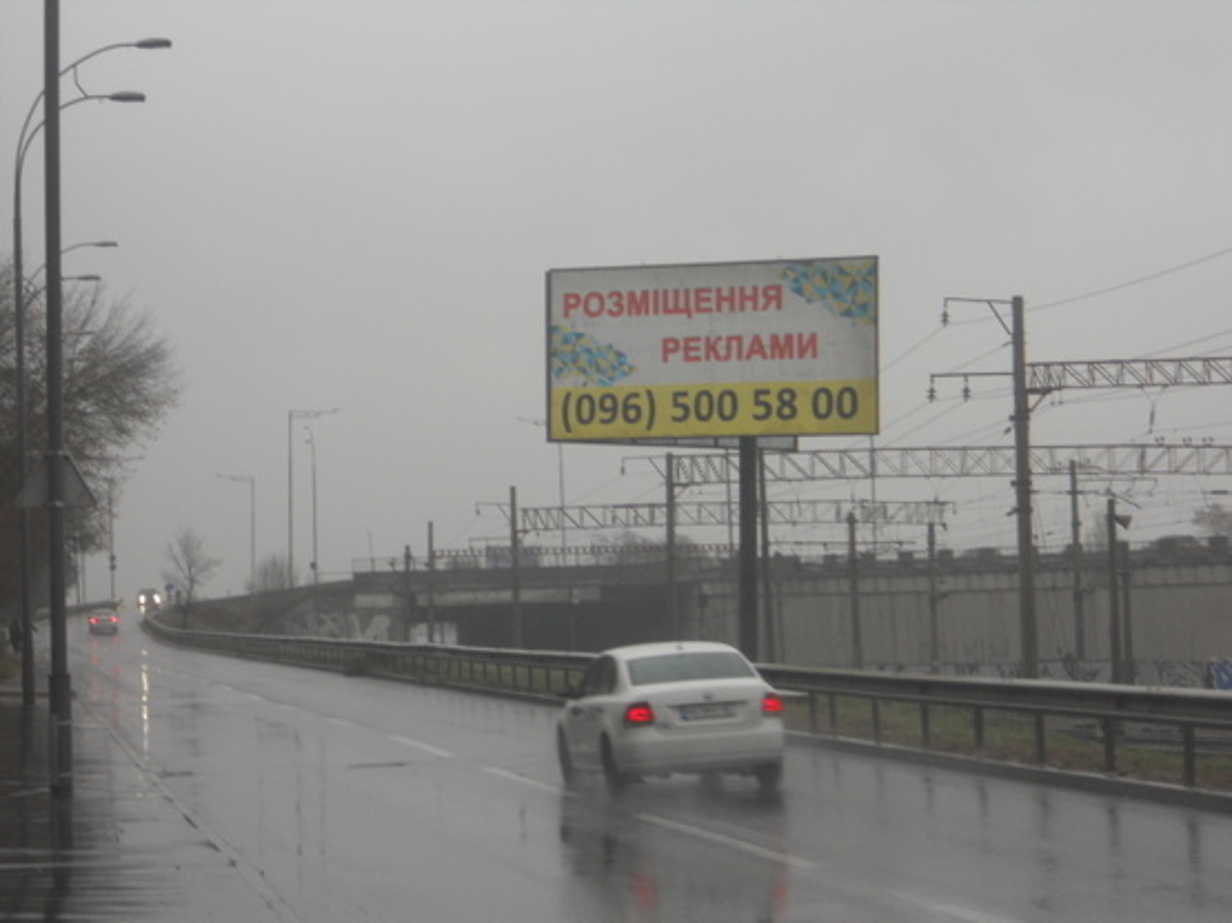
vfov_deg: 16.1
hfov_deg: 21.3
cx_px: 616
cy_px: 462
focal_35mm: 92
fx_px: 3274
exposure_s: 1/80
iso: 80
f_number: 5.4
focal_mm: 16.5
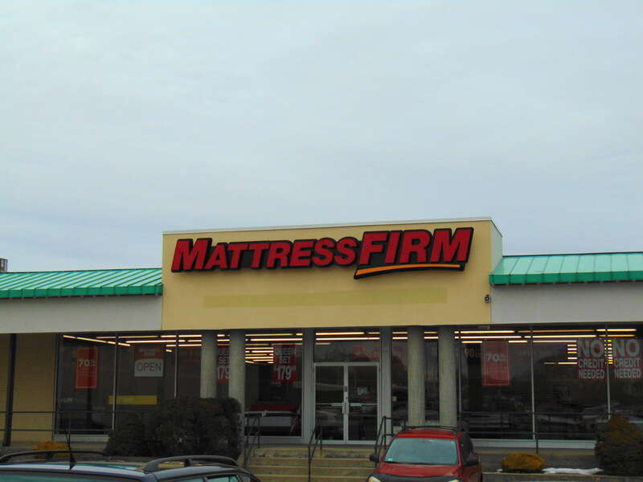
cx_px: 322
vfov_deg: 24.4
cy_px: 241
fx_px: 1115
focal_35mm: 60
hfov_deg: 32.2
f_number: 3.6
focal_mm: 10.8
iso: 80
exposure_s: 1/500
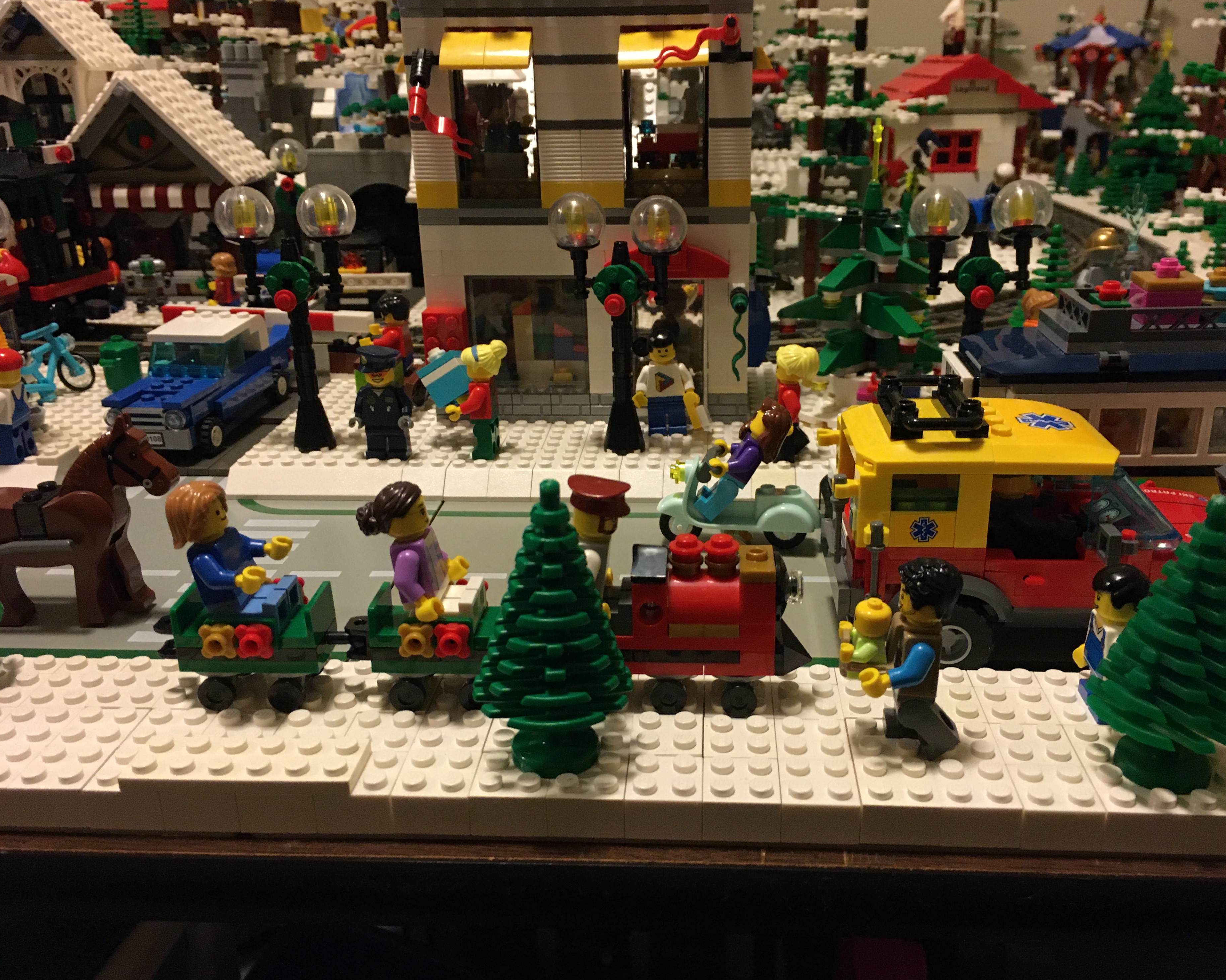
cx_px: 652
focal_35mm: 31
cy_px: 499
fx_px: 1125
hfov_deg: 57.1
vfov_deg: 47.1
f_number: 2.2
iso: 200
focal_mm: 4.15
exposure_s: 1/30
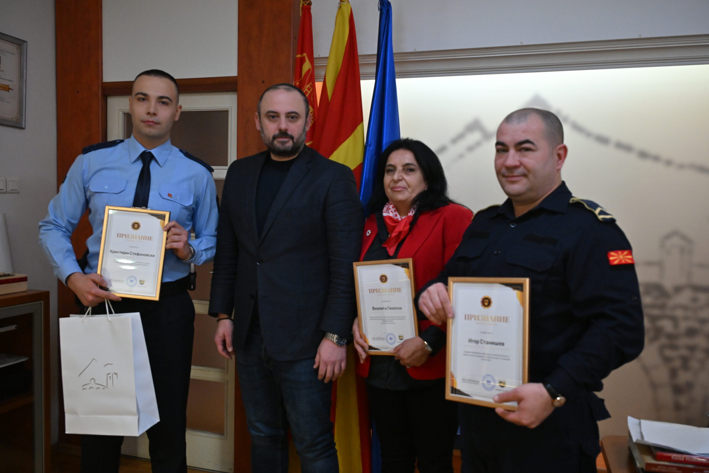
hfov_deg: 59.5
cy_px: 236
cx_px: 354
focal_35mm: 32
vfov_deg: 41.7
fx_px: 620
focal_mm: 31.5
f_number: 4
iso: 3200
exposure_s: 1/125
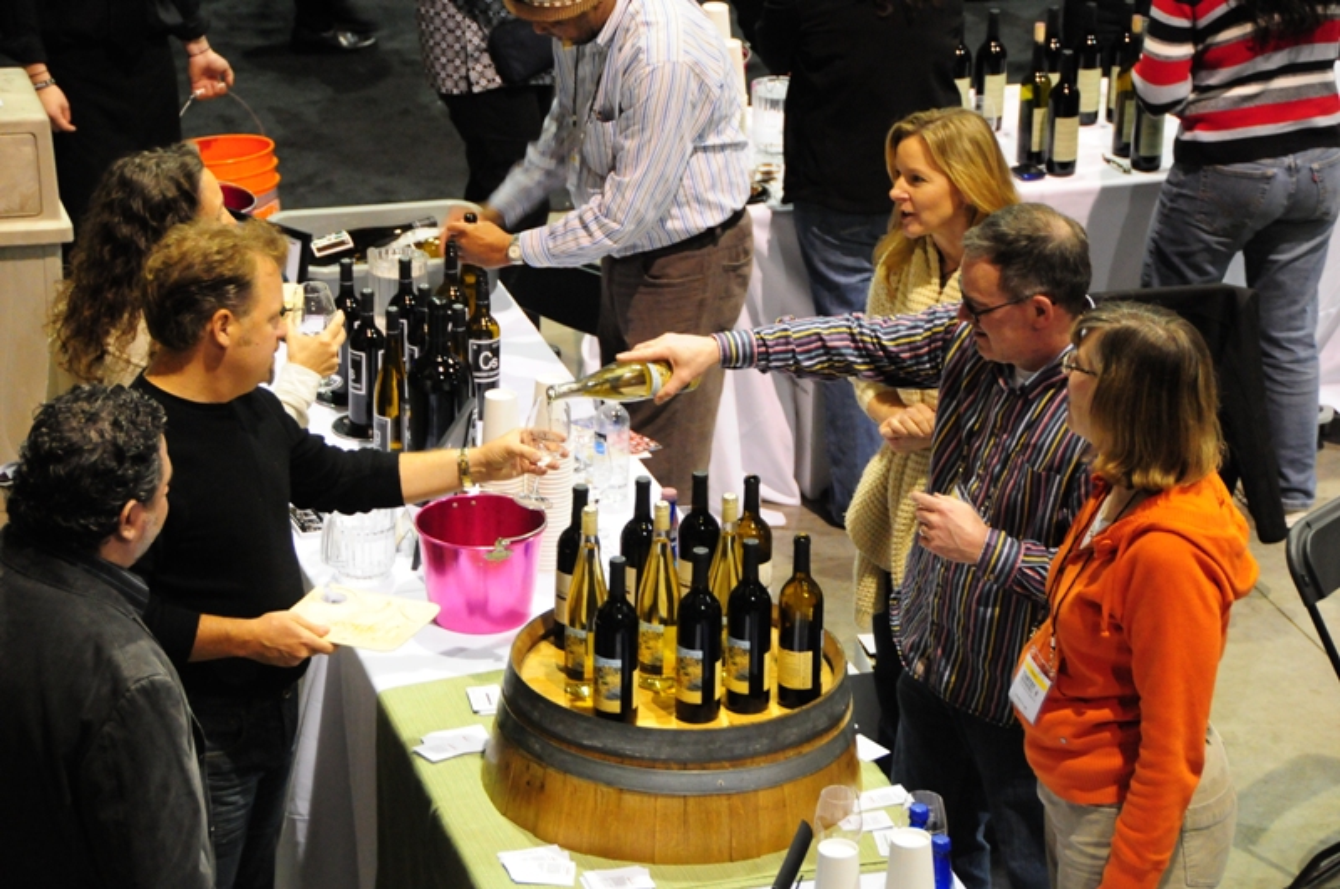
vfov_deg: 12.1
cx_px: 670
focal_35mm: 112
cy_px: 444
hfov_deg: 18.2
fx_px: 4182
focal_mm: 75
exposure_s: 1/40
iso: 2500
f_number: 5.6
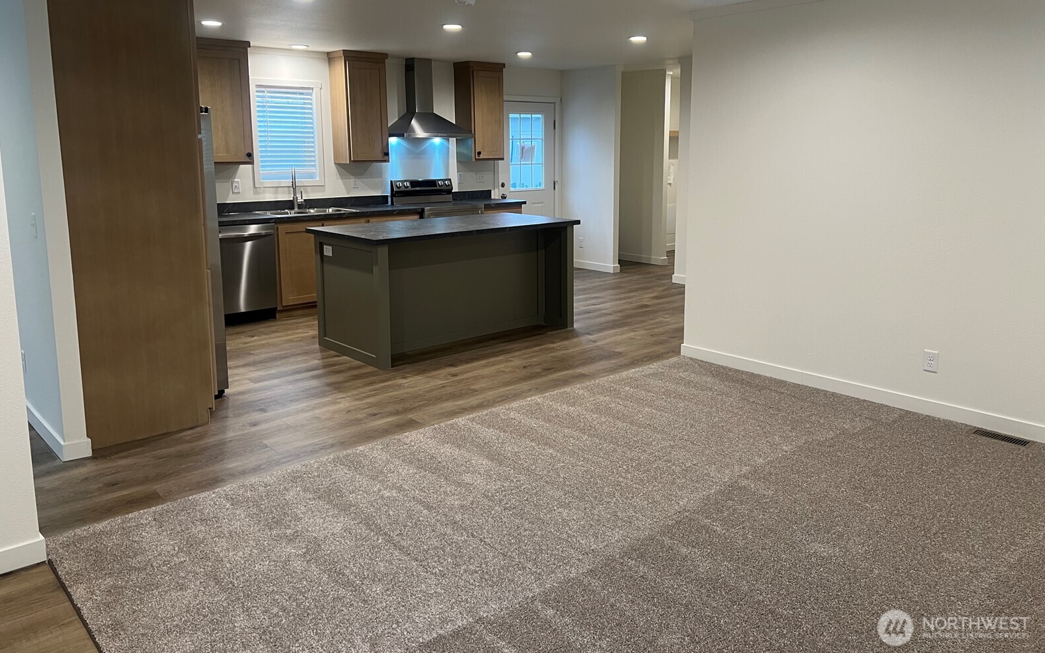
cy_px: 256
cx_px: 519
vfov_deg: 44.3
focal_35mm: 28
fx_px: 797
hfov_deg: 66.5
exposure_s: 1/60
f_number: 1.5
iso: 80
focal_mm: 5.7
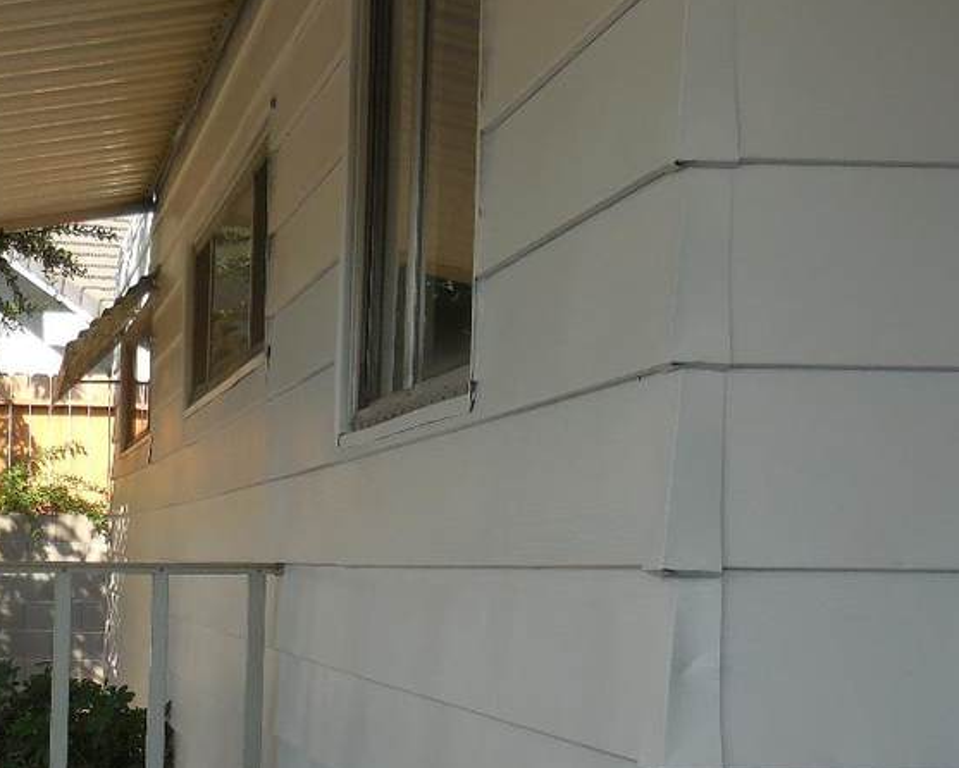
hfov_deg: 25.4
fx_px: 2101
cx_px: 251
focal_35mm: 74
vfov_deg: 20.5
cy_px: 625
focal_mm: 5.9
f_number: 3.7
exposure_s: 1/400
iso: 125
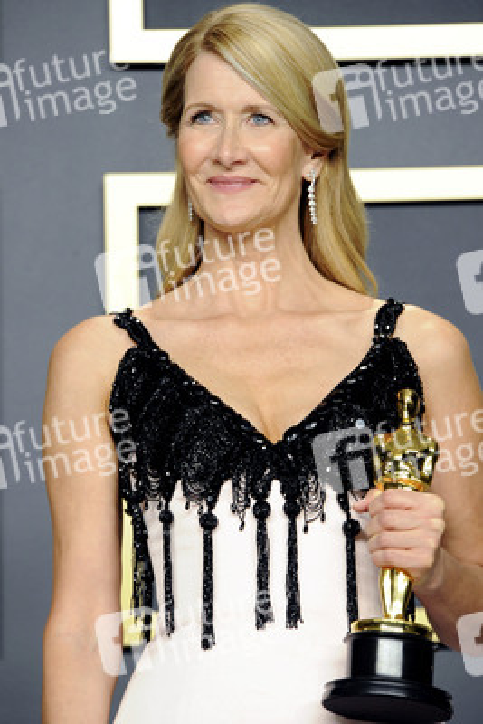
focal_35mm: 210
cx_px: 242
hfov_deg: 6.5
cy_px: 362
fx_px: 4222
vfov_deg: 9.8
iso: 1600
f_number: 6.3
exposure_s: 1/125
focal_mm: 210
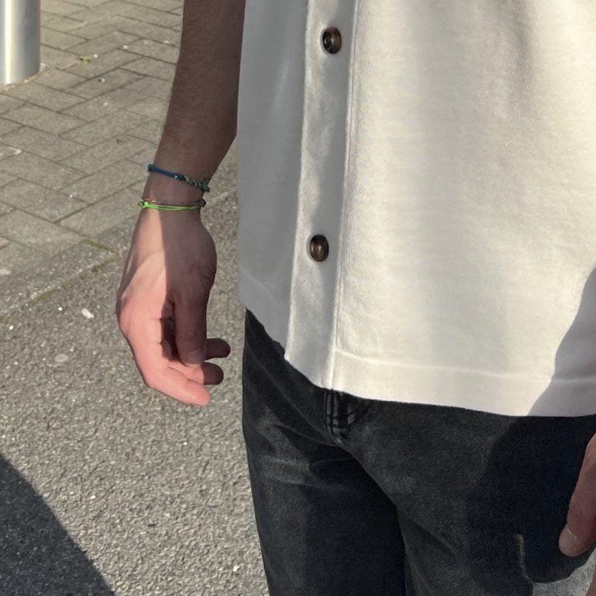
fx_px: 1441
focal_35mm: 74
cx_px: 388
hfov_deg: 23.3
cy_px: -267
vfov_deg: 20.4
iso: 50
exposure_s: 1/4274
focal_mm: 5.7
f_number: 1.5
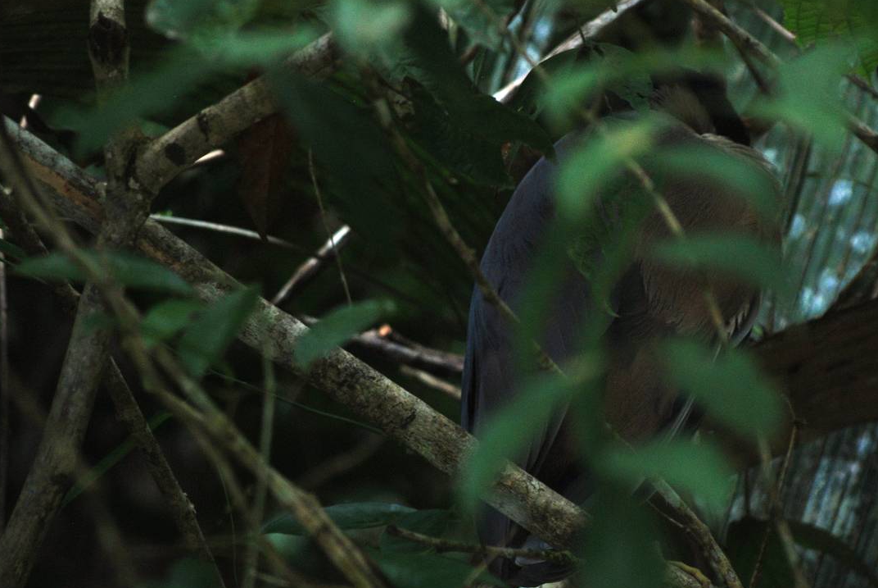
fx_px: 10662
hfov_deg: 4.7
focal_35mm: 437
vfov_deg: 3.2
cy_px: 290
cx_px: 527
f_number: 4.8
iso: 400
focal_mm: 195
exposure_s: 1/160
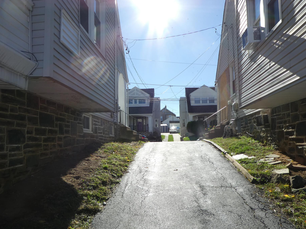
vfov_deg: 51.3
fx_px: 239
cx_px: 165
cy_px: 127
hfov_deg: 65.2
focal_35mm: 27
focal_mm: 4.3
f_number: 3.3
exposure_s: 1/1000
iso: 80
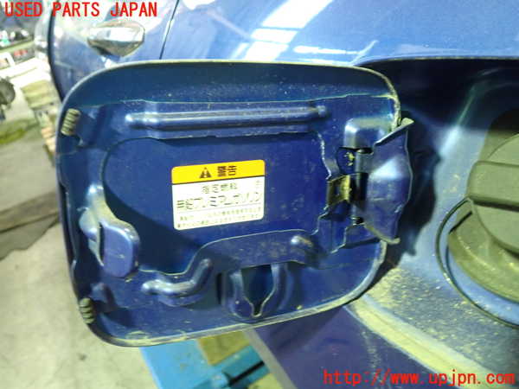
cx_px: 260
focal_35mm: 30
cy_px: 194
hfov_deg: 60.0
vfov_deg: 46.8
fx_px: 450
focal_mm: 5.4
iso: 800
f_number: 2.3
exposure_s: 1/20
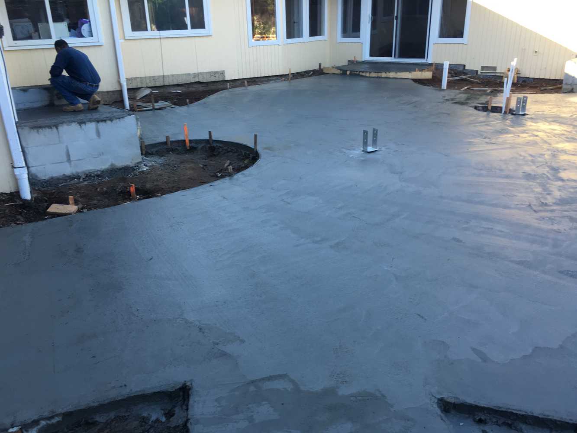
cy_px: 216
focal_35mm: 29
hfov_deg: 61.7
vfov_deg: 48.2
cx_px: 288
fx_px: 483
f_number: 2.2
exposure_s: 1/120
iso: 32
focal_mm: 4.15
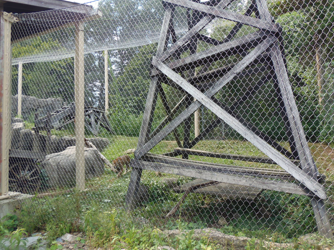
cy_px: 125
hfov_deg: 71.6
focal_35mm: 24
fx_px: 232
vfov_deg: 56.8
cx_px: 167
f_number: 2.9
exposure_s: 1/200
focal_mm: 4.3
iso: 64
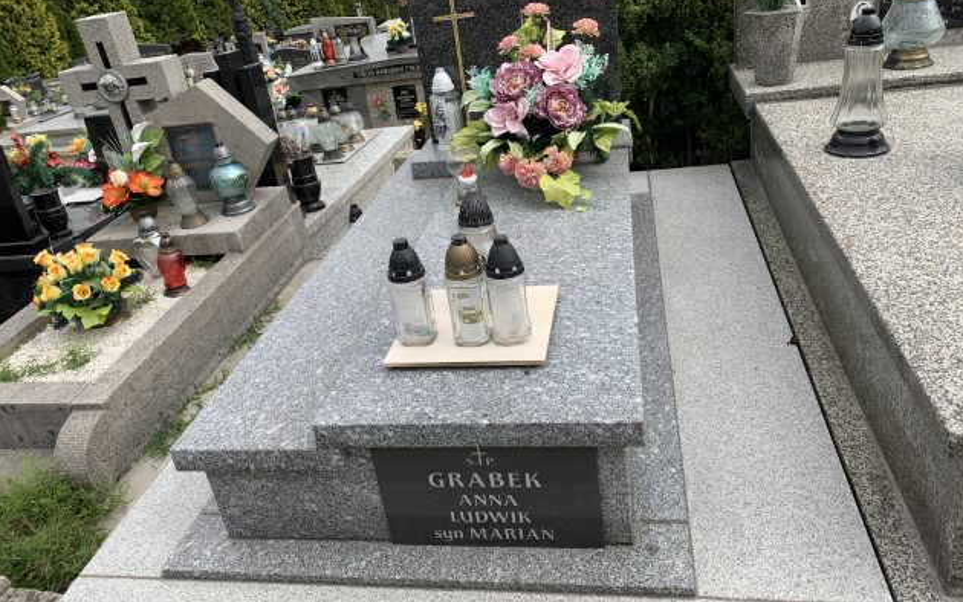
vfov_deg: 44.5
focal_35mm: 28
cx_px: 488
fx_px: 735
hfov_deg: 66.5
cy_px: 261
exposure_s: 1/1205
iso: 25
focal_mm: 4.25
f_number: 1.8
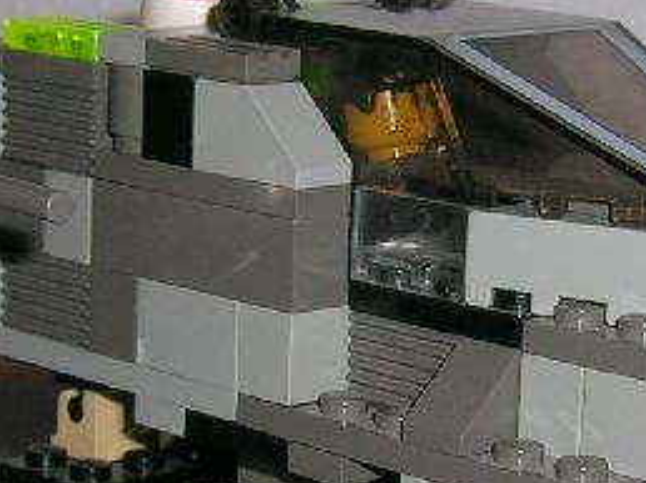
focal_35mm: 160
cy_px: 325
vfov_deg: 9.3
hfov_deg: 12.4
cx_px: 406
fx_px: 2983
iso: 50
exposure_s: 1/60.1
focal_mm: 8
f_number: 3.2
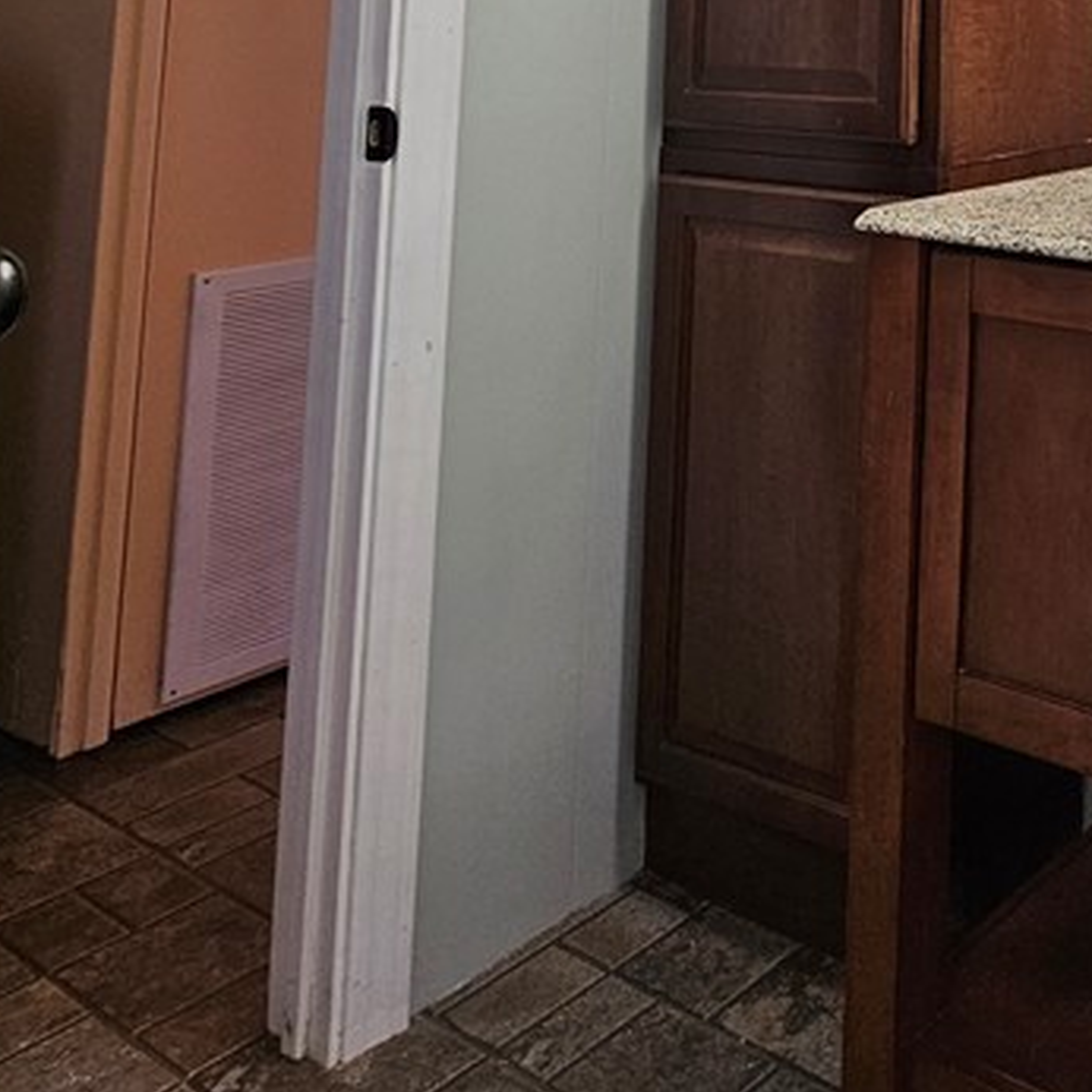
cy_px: -88
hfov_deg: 35.6
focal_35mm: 34
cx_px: 1367
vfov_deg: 40.0
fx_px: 1213
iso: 64
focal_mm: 2.2
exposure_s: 1/60
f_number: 2.2
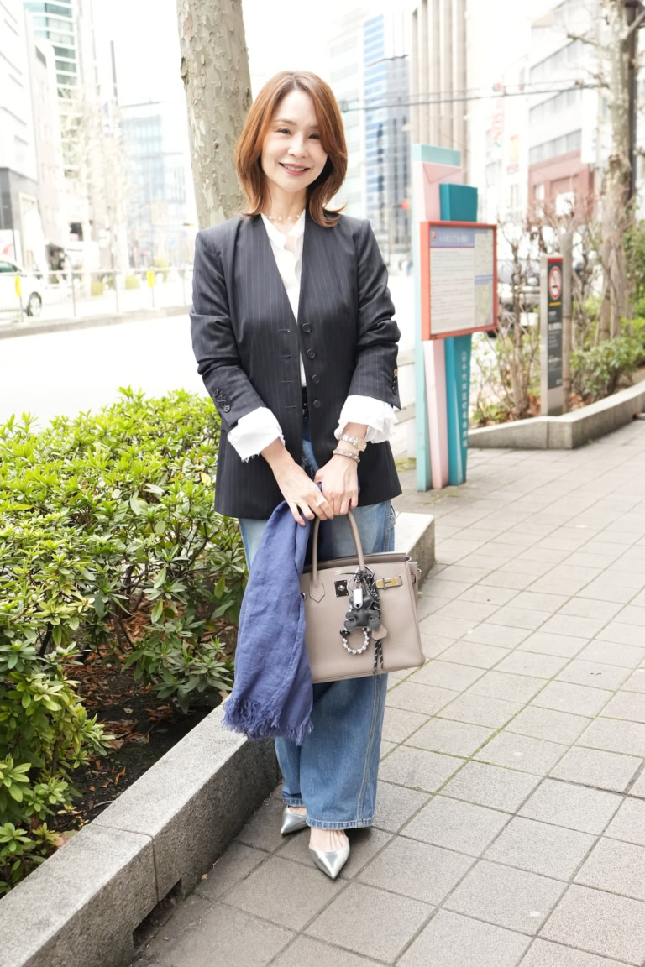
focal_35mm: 39
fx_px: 1048
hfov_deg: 34.2
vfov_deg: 49.6
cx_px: 322
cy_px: 484
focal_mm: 26
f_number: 2.8
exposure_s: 1/1880
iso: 4000
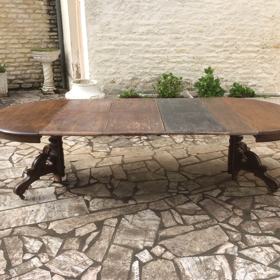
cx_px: 147
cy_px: 143
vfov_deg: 47.2
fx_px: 320
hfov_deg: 47.2
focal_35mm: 35
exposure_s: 1/838
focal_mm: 4.15
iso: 32
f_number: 2.2
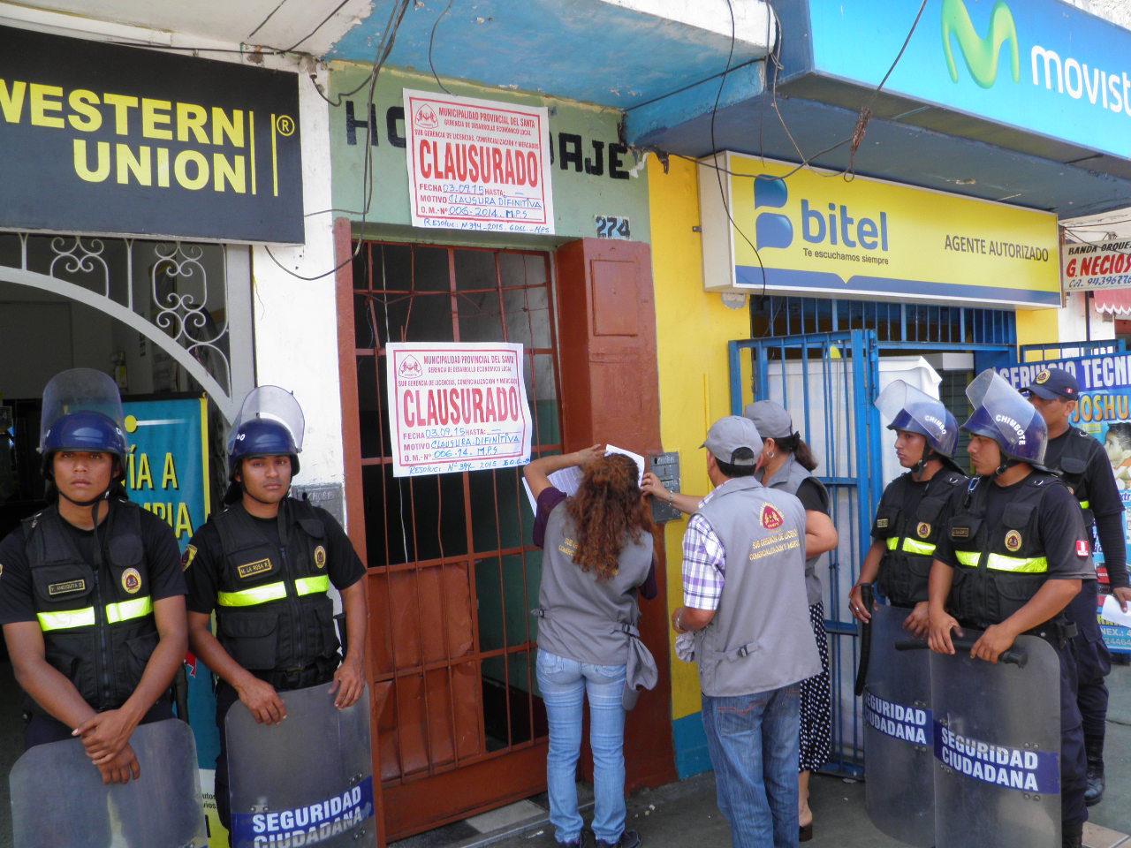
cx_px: 566
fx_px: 915
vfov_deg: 49.7
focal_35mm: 28
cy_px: 424
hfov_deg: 63.4
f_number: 5.7
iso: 50
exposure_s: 1/40
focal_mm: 4.9
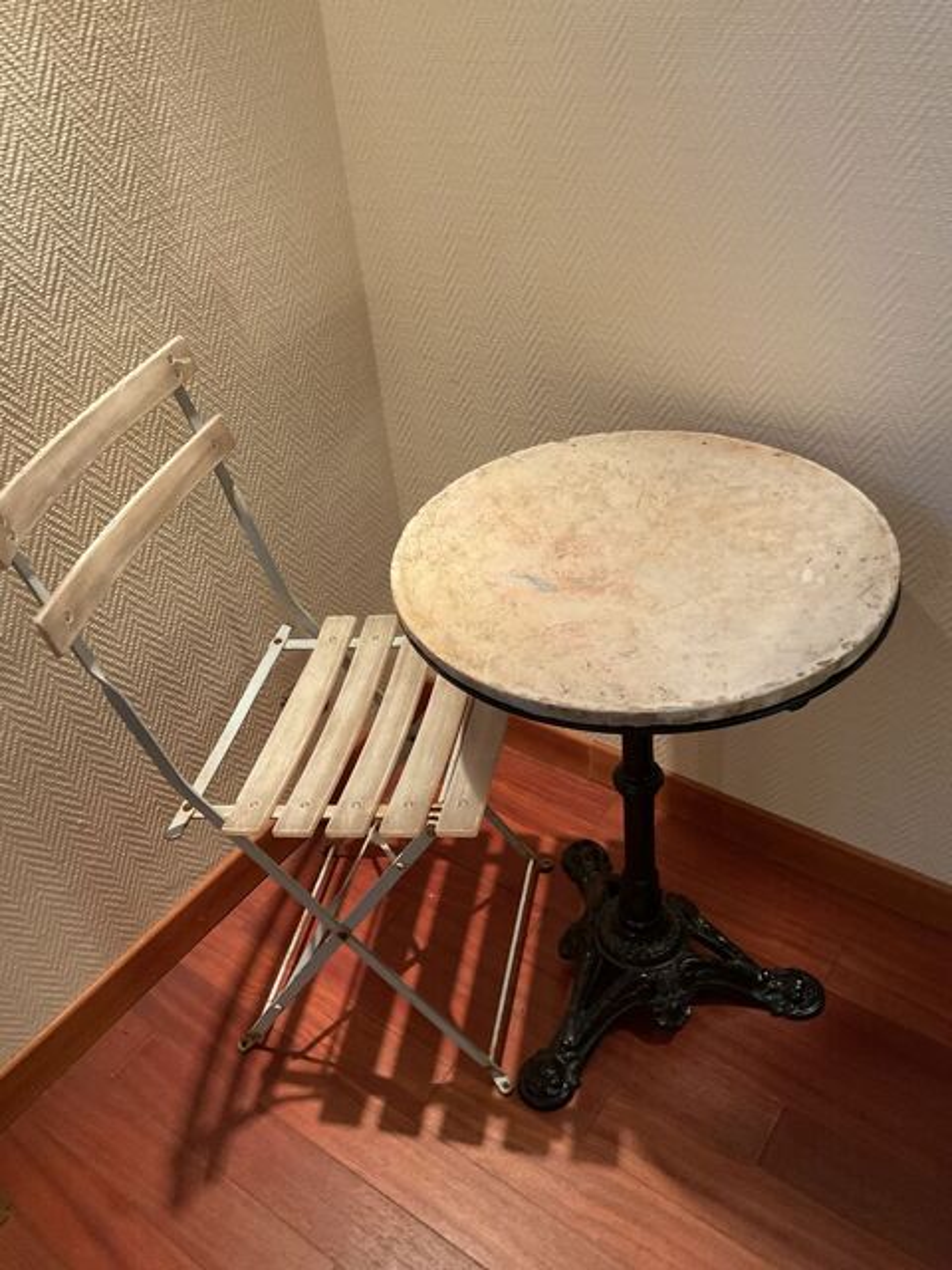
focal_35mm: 29
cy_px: 635
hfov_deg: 48.2
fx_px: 1063
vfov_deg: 61.7
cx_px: 476
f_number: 1.8
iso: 160
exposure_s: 1/50
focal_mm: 3
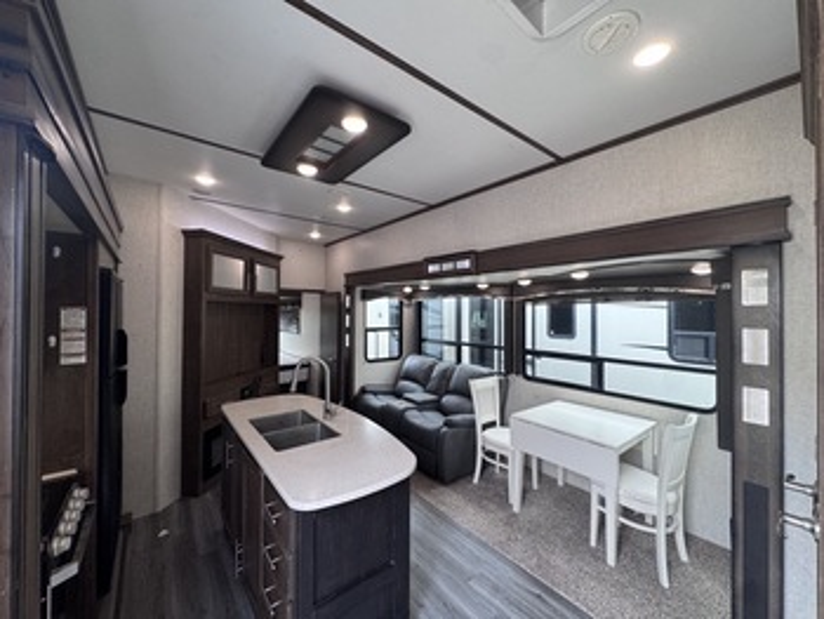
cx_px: 412
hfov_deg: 102.0
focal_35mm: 14
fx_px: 333
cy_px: 310
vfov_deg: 85.7
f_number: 2.2
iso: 125
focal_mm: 2.22
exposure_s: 1/103
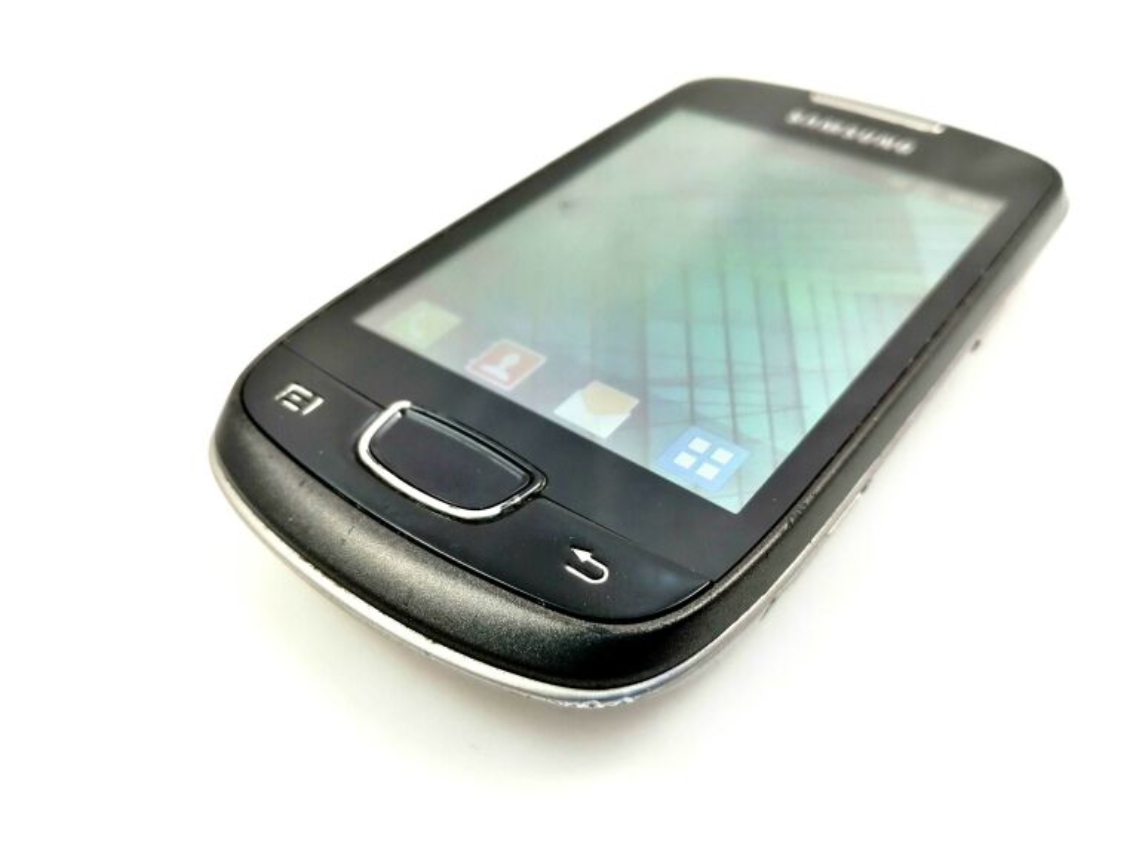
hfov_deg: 67.3
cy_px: 428
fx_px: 856
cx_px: 570
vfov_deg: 53.1
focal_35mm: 26
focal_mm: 3.62
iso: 80
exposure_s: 1/50
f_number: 1.8
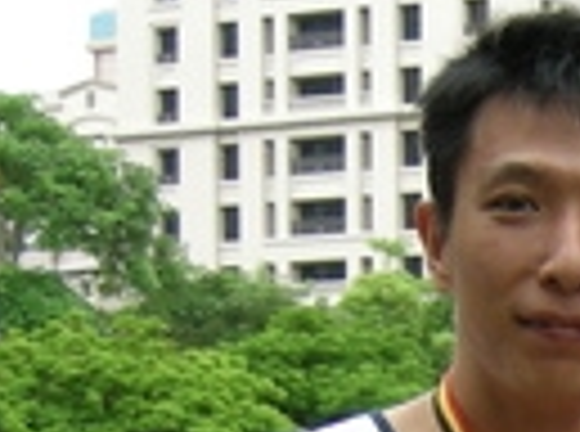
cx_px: 1057
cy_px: 918
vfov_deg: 8.3
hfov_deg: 11.0
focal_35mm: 168
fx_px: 2807
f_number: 2.7
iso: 77
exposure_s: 1/55.6
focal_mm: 7.5
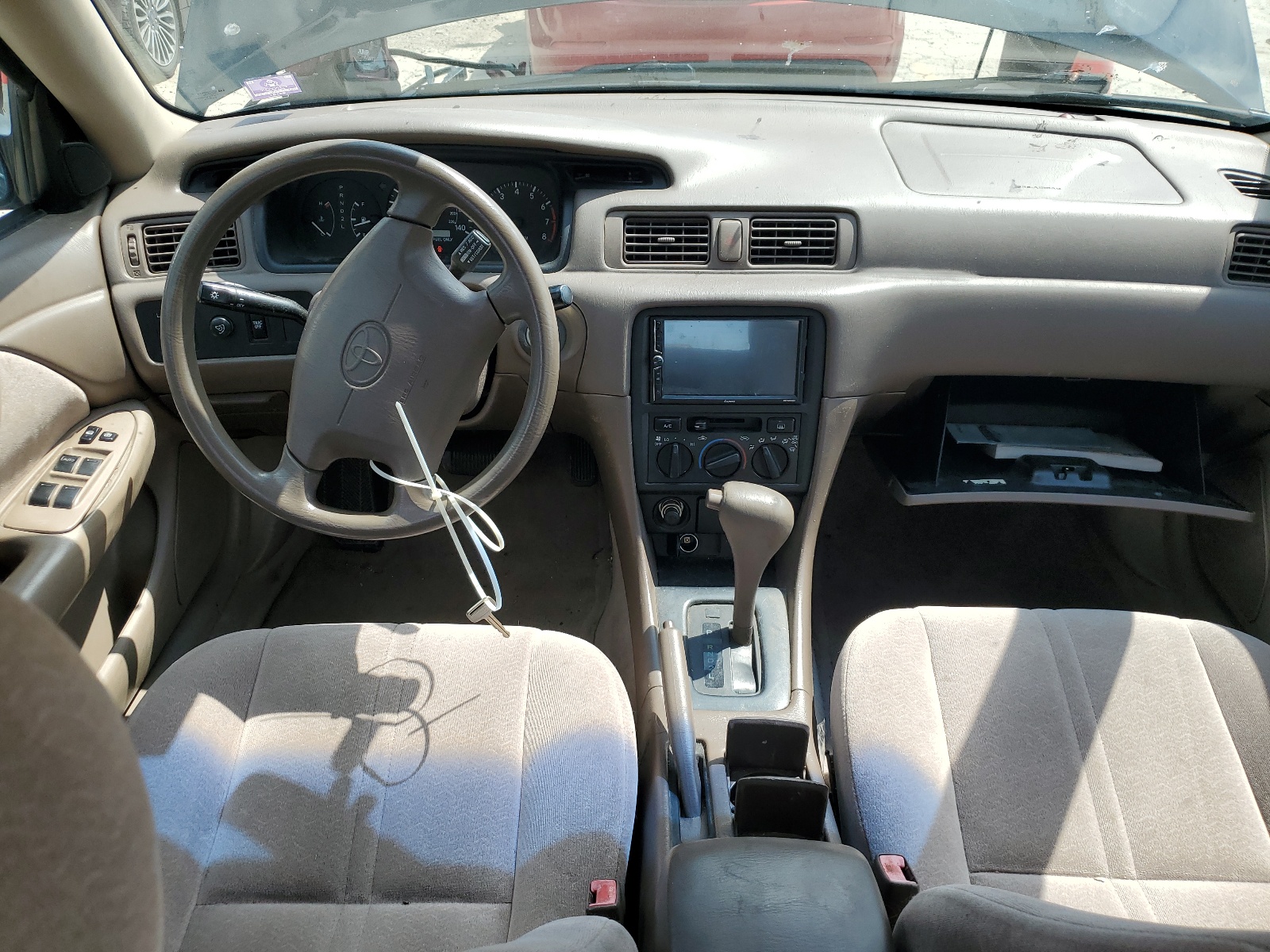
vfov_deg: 53.1
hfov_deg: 67.3
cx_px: 635
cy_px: 476
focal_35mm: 26
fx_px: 954
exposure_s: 1/1000
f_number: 1.5
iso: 50
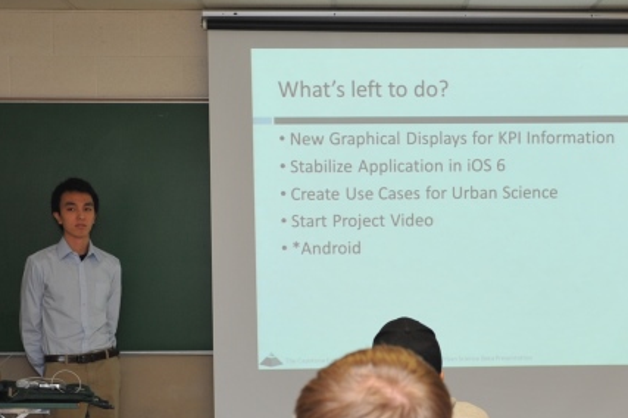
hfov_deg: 24.6
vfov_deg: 16.4
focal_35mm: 82
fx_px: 1429
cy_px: 393
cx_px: 427
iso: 720
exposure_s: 1/60
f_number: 5
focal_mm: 35
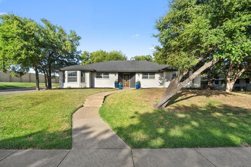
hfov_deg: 93.3
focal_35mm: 17
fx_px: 118
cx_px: 126
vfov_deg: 70.4
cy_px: 84
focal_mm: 17
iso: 100
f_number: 8
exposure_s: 1/250
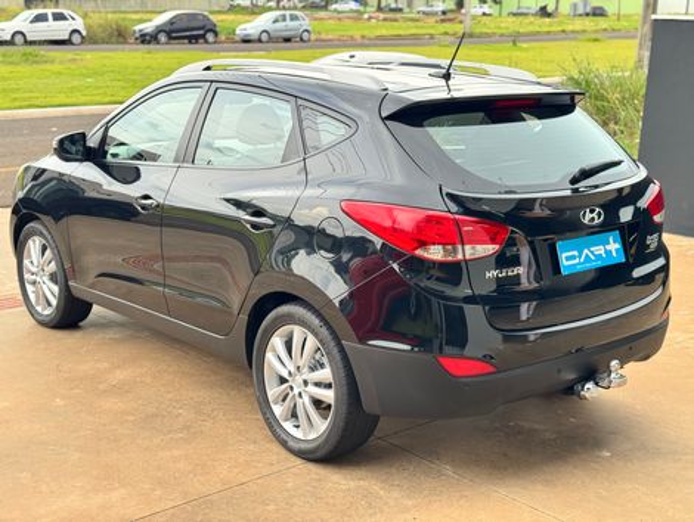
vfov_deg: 30.3
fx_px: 964
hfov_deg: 39.6
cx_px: 347
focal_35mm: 48
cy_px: 261
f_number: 1.78
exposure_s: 1/156
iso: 64
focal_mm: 6.76
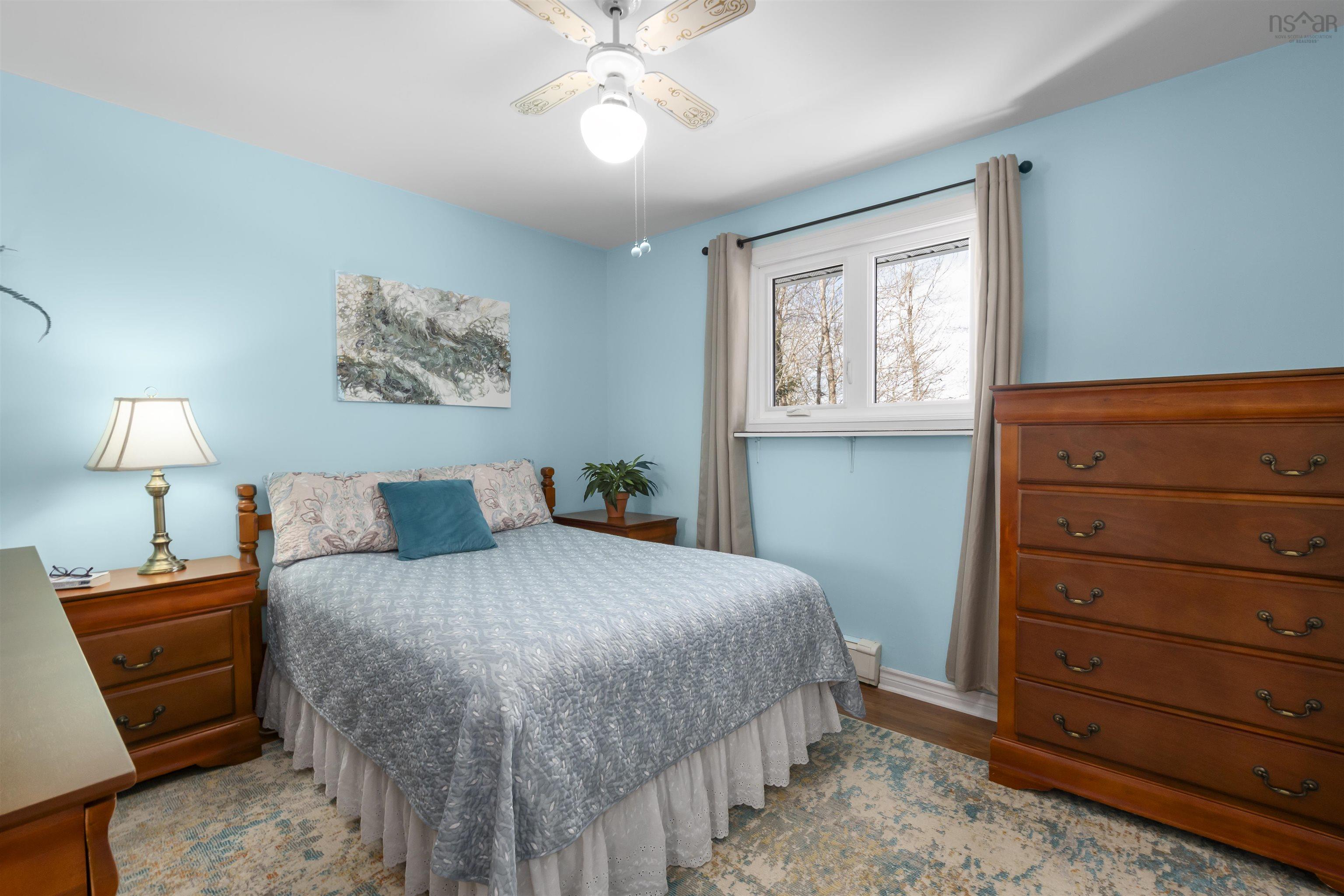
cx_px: 672
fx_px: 560
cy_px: 448
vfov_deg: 77.4
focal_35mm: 15
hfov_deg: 100.4
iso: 400
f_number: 10
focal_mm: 10
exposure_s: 1/60
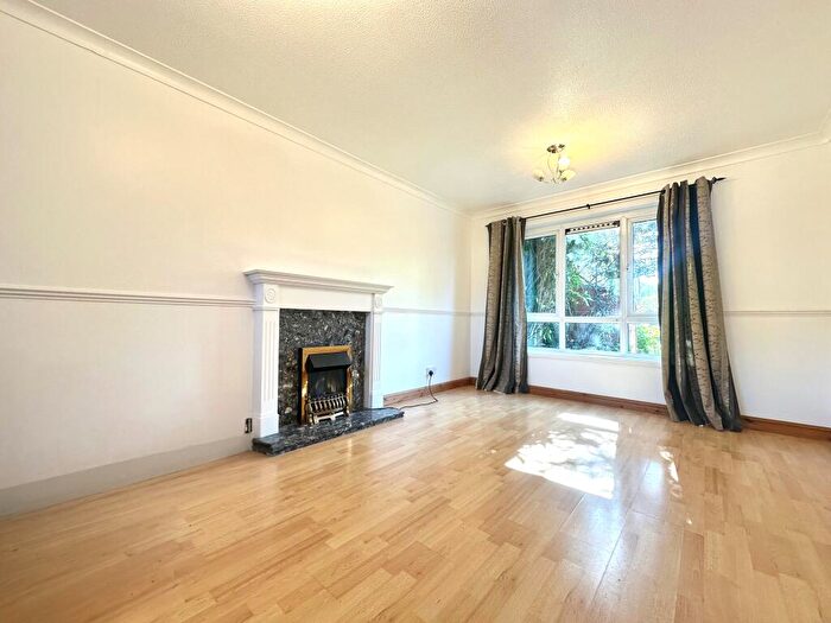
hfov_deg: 102.1
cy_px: 312
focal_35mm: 14
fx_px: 336
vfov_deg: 85.7
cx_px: 416
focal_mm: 2.22
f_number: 2.2
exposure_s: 1/100
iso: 100
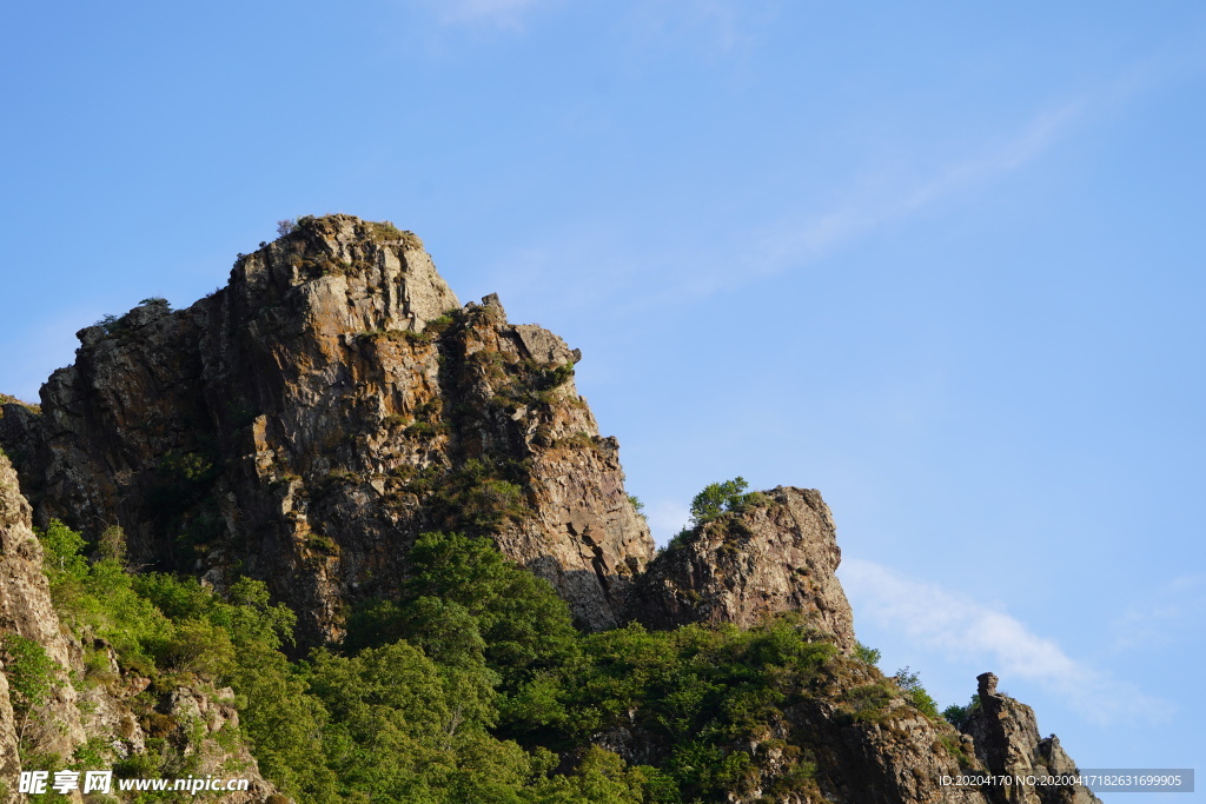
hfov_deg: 20.4
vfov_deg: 13.7
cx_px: 603
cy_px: 402
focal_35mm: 100
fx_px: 3350
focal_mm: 100
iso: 100
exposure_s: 1/160
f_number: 6.3
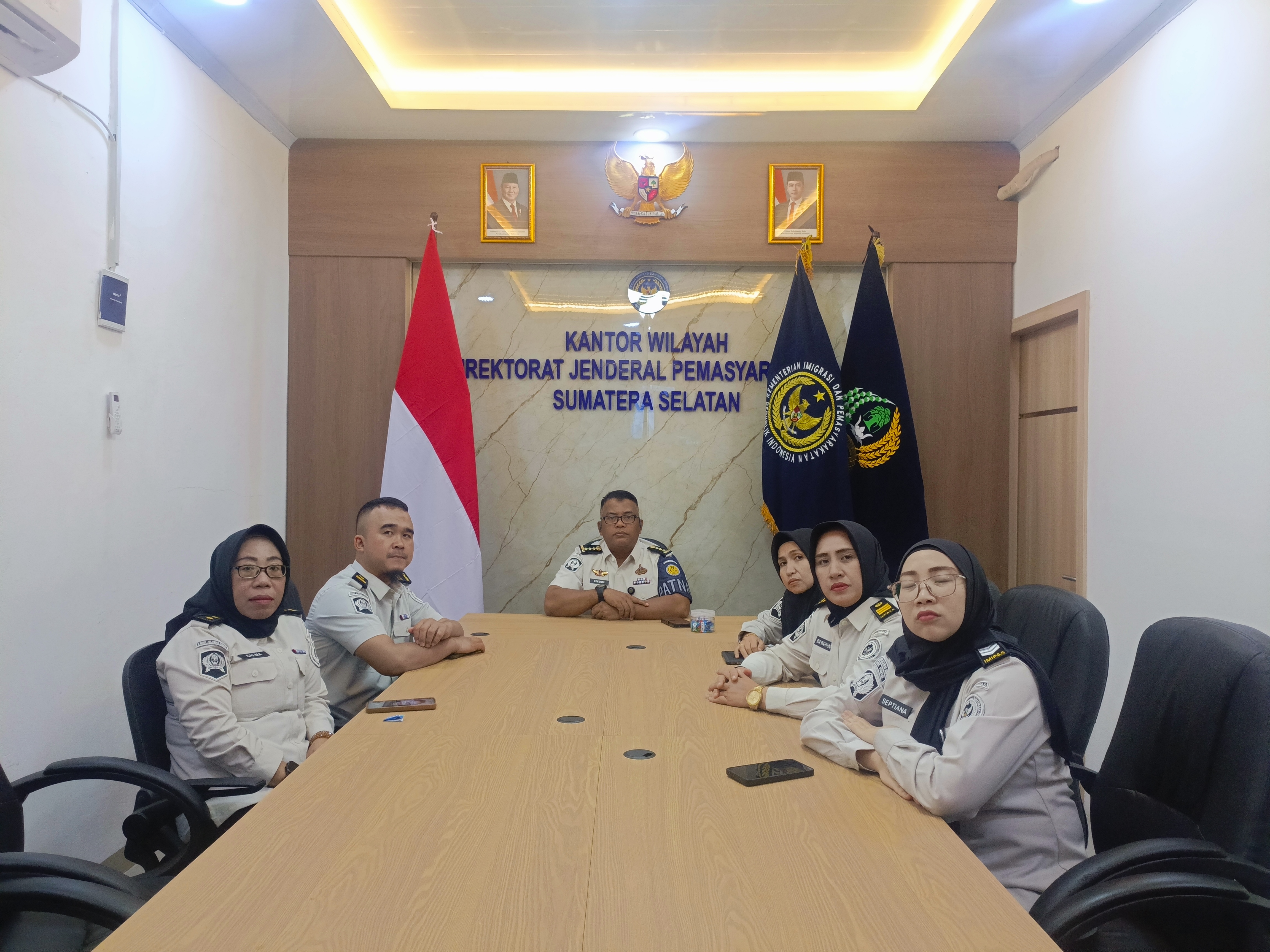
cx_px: 635
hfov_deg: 69.4
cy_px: 476
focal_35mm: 25
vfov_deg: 54.9
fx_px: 917
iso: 859
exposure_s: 1/50
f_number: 1.69
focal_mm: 4.76
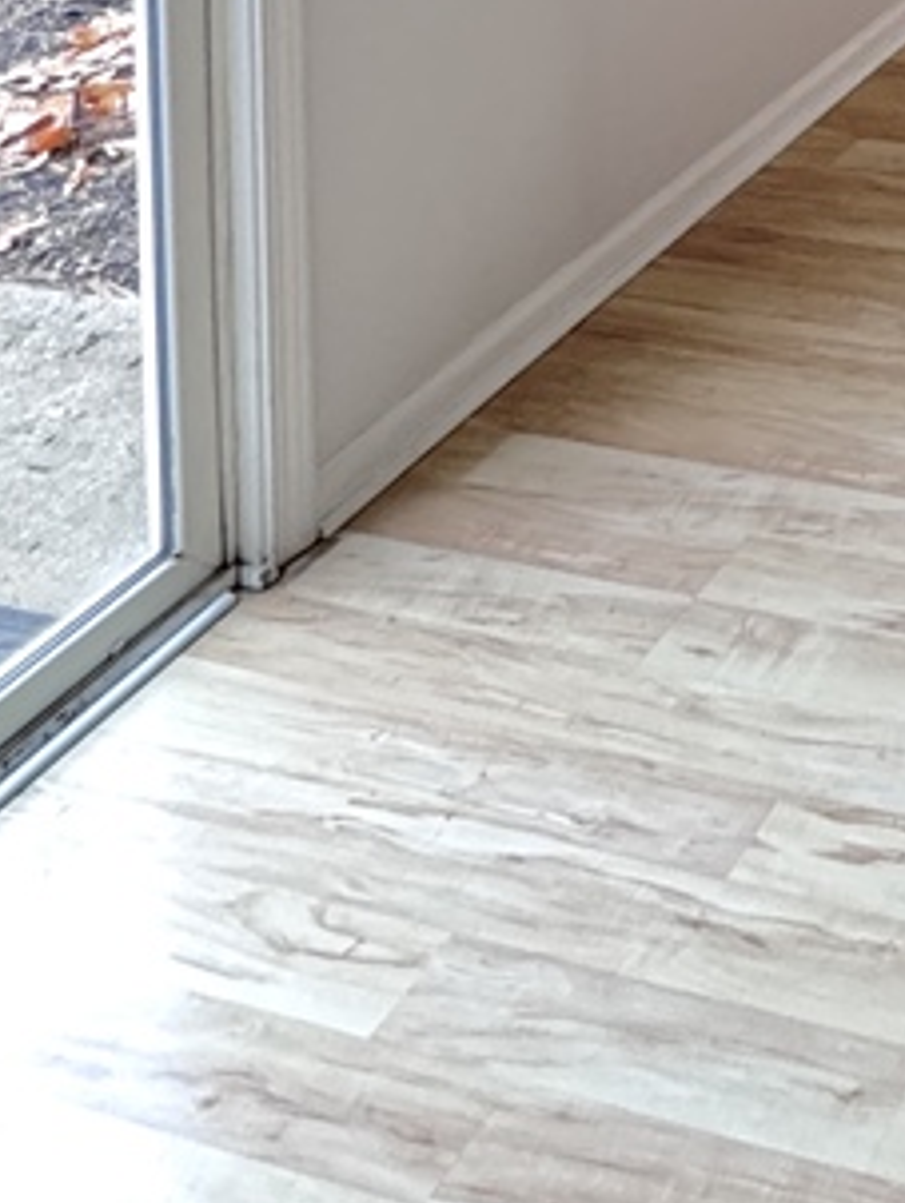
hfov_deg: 23.5
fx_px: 1740
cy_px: -709
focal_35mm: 50
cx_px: 1348
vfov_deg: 25.5
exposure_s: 1/60
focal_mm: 2.22
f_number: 2.2
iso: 500
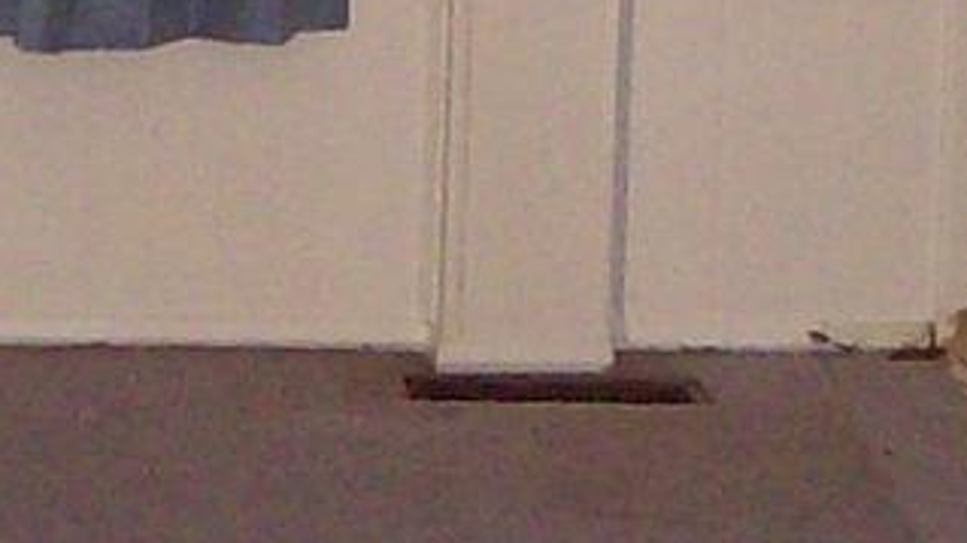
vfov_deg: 4.8
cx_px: 91
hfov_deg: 8.5
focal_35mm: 252
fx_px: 6458
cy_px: 64
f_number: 2.7
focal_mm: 6
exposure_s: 1/64
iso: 140
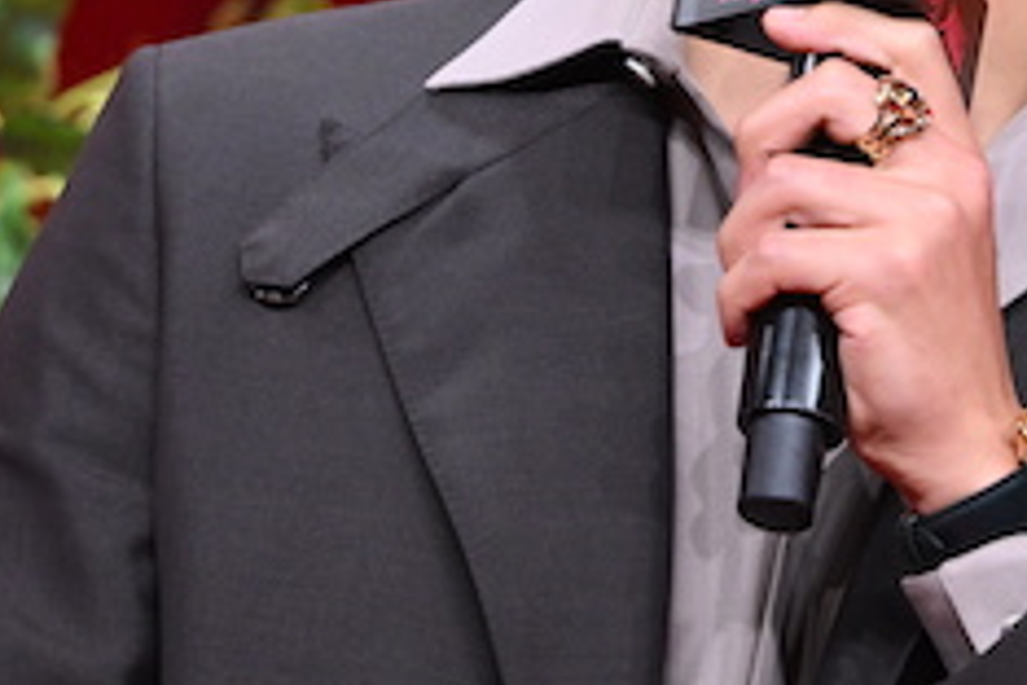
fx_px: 27327
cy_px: -121
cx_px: 821
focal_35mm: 958
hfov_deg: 2.2
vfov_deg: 1.4
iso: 4000
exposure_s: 1/200
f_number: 8
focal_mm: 350
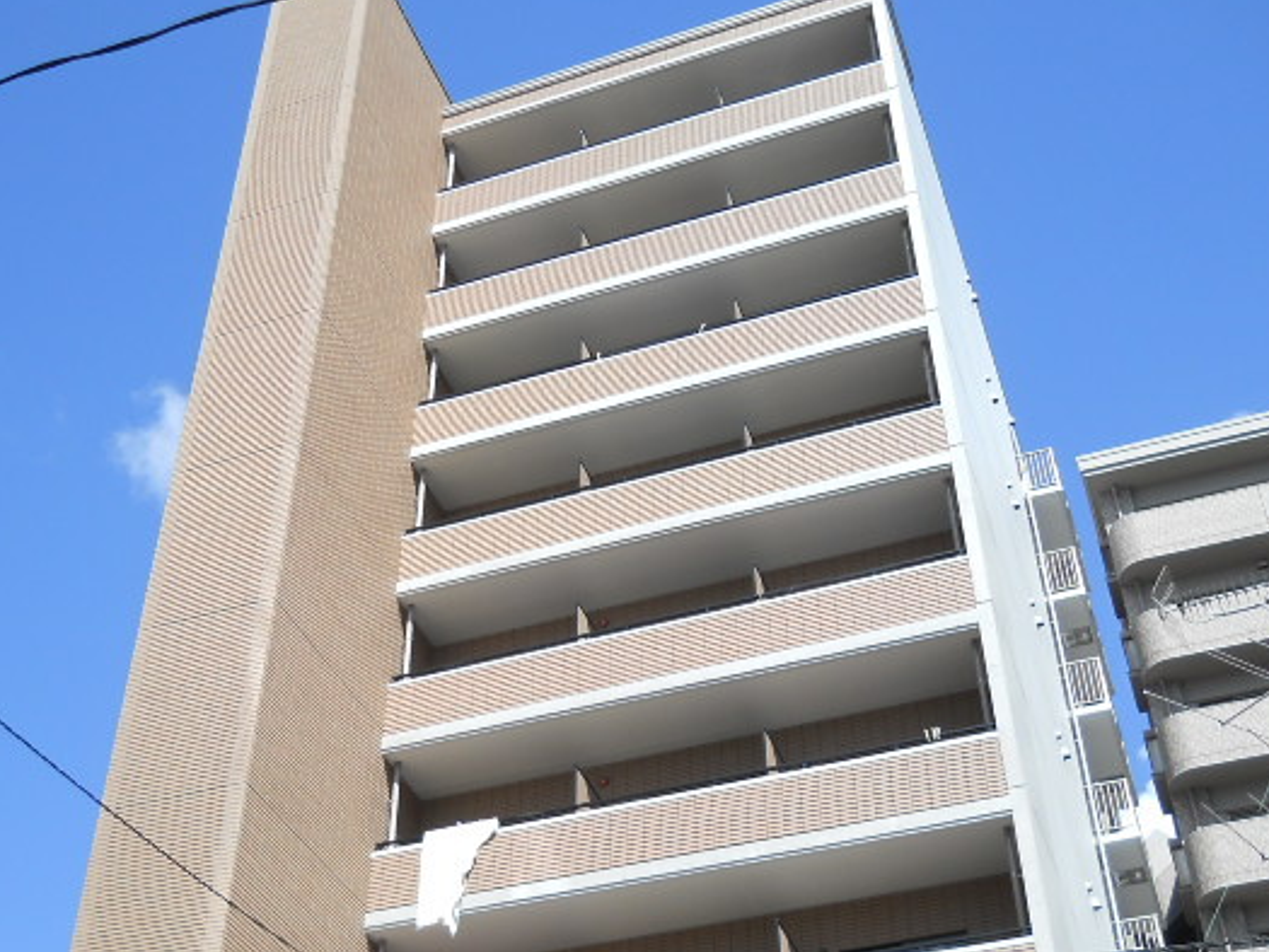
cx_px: 570
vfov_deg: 29.1
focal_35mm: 50
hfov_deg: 38.1
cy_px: 529
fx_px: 1833
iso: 80
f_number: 5.5
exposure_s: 1/200
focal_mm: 6.72
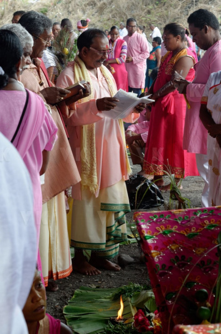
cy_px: 167
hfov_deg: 13.0
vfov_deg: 19.5
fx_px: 972
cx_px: 110
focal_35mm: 105
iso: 500
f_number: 9
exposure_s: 1/125
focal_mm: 70
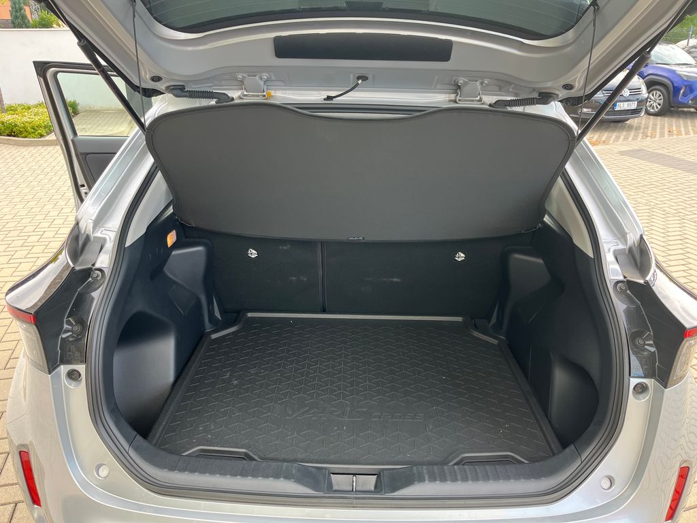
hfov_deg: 67.3
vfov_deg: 53.1
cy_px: 262
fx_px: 524
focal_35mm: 26
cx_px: 348
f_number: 1.6
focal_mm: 5.1
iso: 64
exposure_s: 1/123
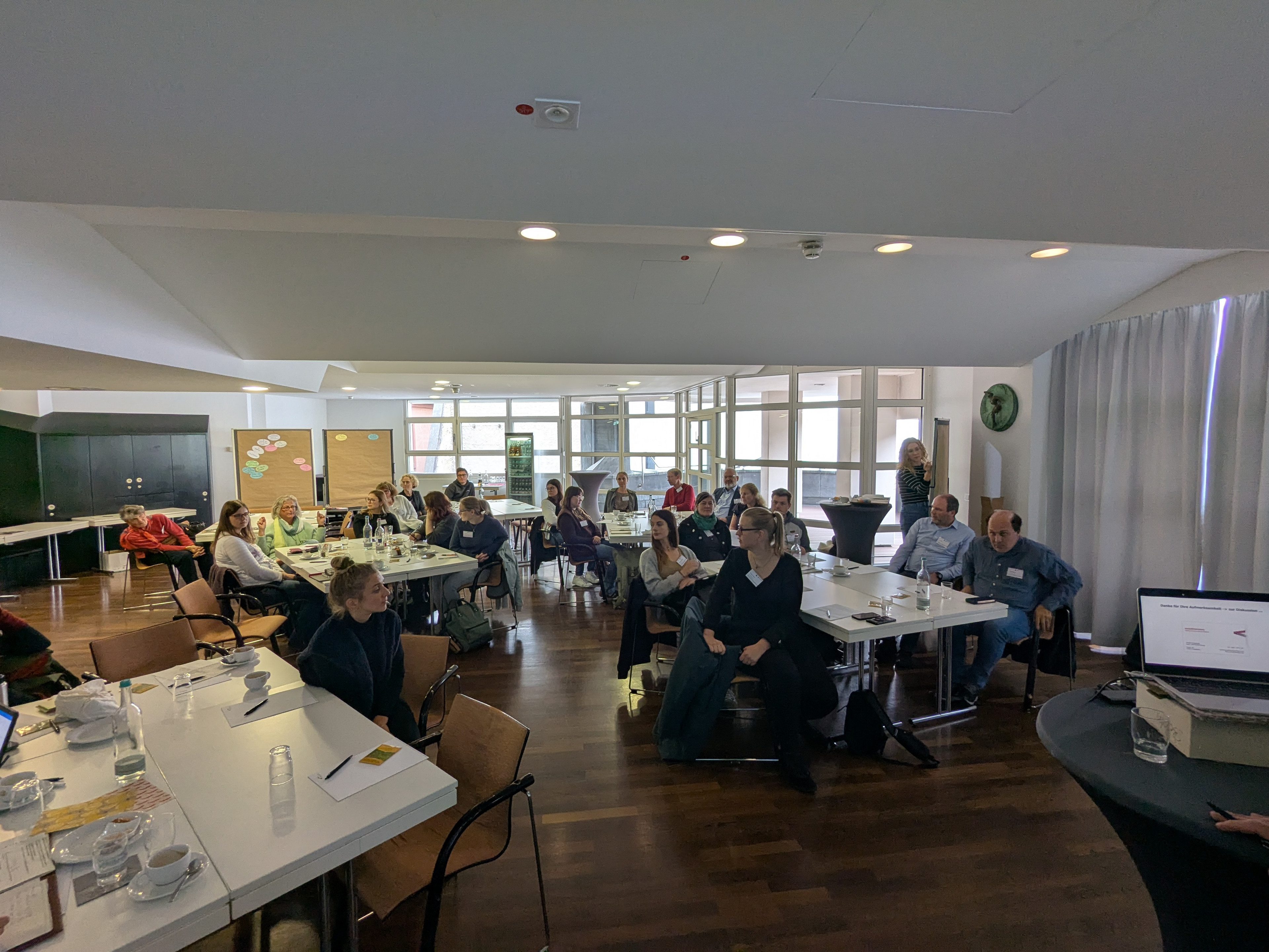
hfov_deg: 94.5
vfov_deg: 78.1
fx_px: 587
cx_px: 634
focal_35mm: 16
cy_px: 476
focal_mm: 2.35
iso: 105
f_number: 2.2
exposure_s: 1/50
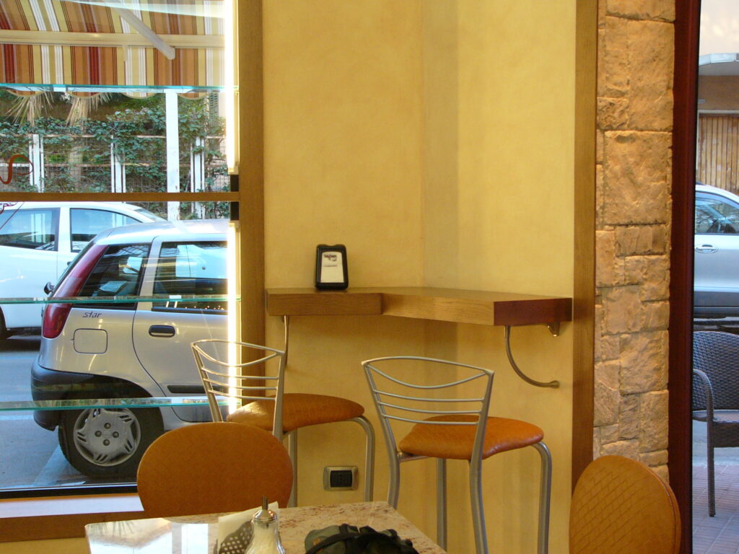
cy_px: 277
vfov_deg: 25.7
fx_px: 1217
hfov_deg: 33.8
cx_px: 370
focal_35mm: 57
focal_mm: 9.5
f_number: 2.8
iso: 200
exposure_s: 1/60
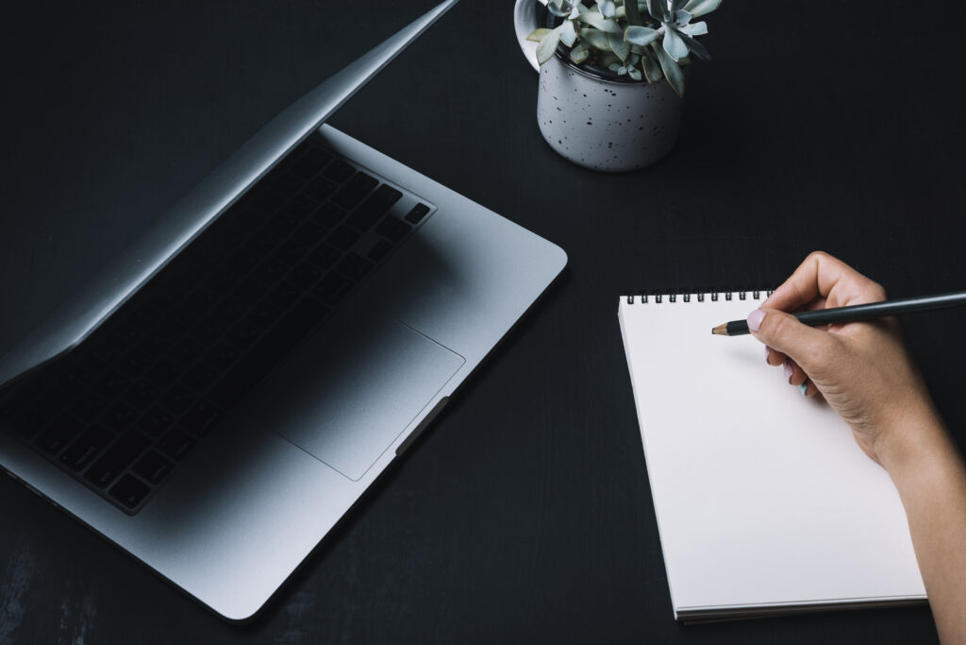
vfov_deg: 22.6
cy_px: 322
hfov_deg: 33.4
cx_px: 483
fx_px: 1610
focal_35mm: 60
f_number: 13
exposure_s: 1/200
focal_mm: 60
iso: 160
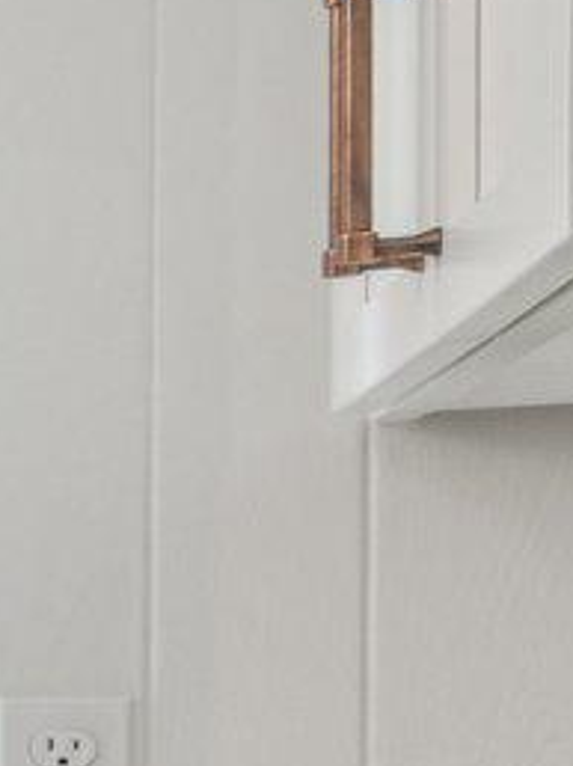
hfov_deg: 6.2
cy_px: 699
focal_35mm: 107
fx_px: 2365
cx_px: -2351
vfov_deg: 18.1
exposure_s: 1/13
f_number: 7.1
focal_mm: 14
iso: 400
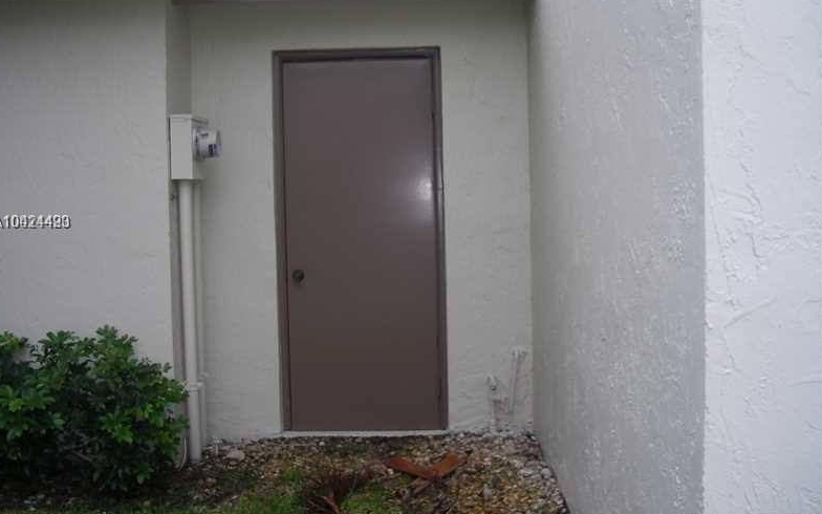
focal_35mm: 40
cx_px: 408
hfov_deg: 49.3
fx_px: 896
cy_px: 223
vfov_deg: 32.0
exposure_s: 1/60
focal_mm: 5.7
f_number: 2.8
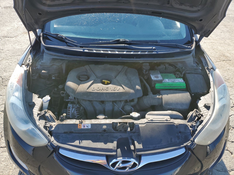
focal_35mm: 26
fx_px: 176
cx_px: 117
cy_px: 88
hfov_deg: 67.3
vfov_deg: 53.1
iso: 50
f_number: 1.5
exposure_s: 1/714
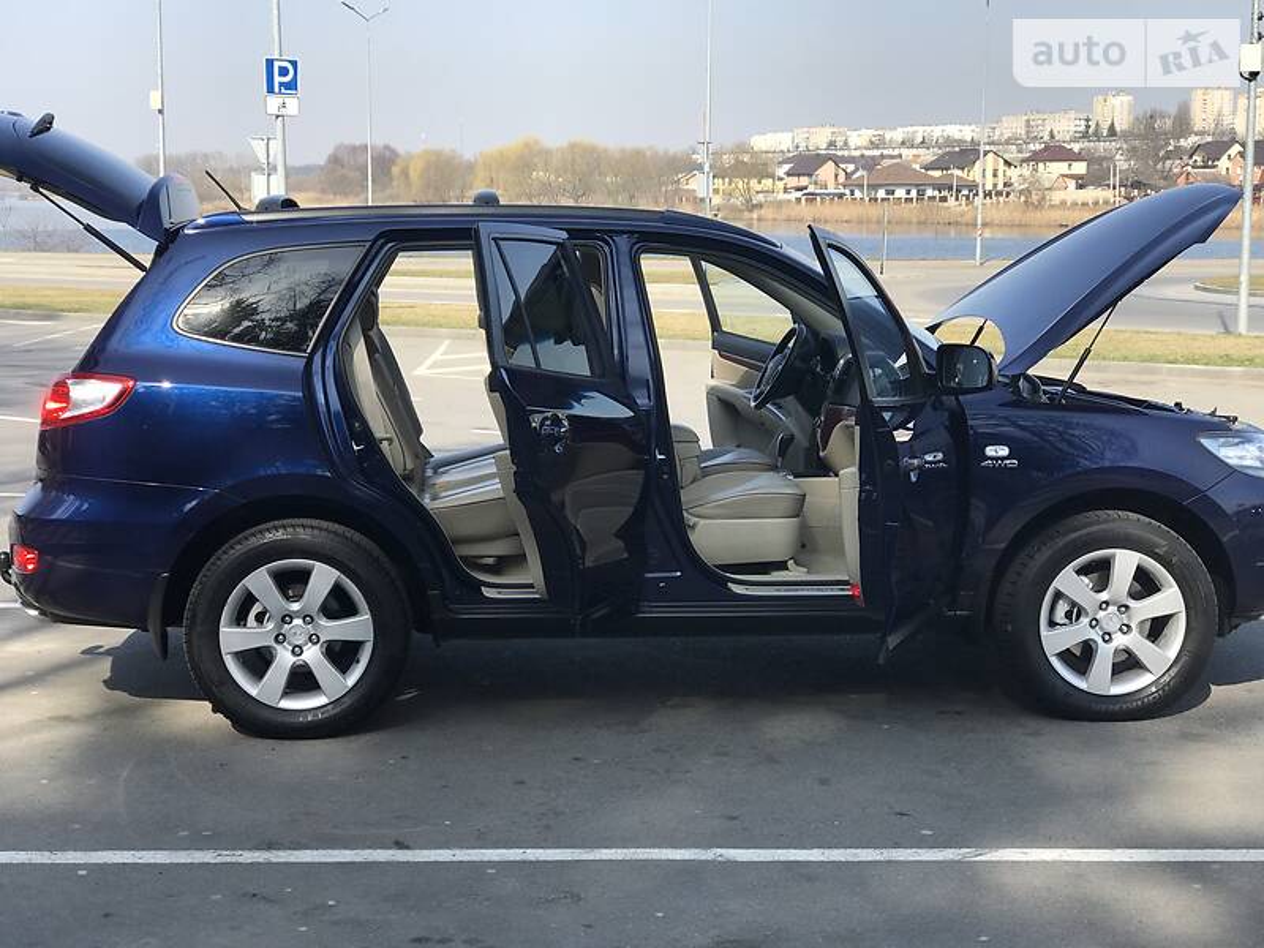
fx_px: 2081
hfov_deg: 33.8
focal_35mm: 57
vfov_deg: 25.7
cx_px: 632
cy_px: 474
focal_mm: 6.6
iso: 20
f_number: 2.8
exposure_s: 1/507
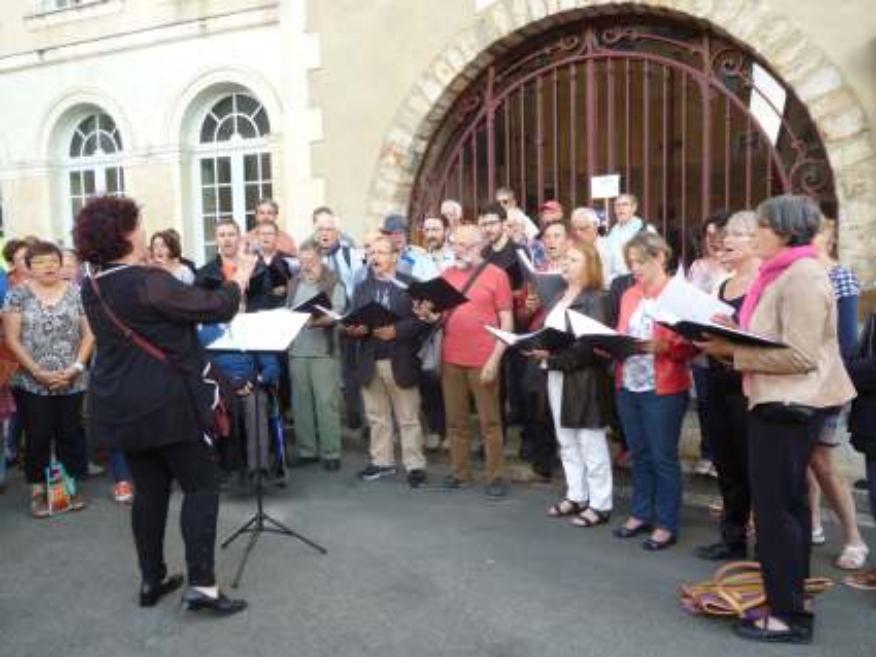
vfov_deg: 49.8
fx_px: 709
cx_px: 438
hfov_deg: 63.4
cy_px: 328
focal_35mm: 28
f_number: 3.1
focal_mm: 5
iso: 125
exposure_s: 1/60
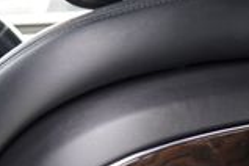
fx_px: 1072
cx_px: 536
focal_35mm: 155
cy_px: 355
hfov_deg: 11.6
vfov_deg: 8.3
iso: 160
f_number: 2.8
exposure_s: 1/30
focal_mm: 24
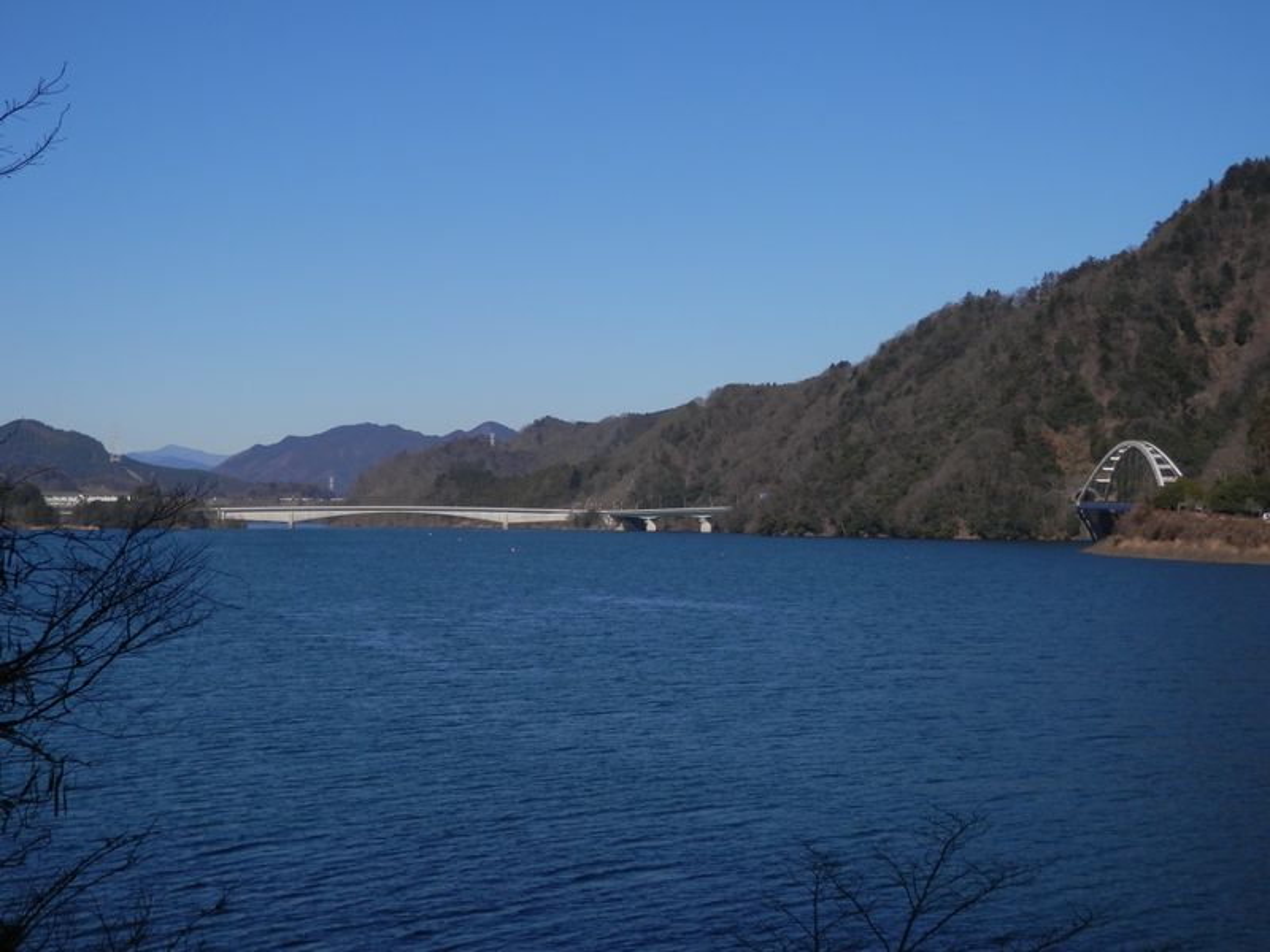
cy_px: 476
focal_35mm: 54
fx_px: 1981
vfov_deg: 27.0
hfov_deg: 35.5
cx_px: 635
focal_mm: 9.8
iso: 80
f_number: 11.6
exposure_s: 1/160
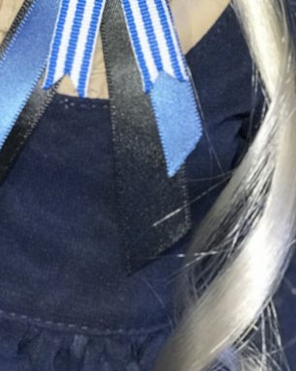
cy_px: -151
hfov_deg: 8.9
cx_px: 65
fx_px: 1906
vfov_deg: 10.8
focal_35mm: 174
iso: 80
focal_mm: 6.6
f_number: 2.8
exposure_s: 1/60
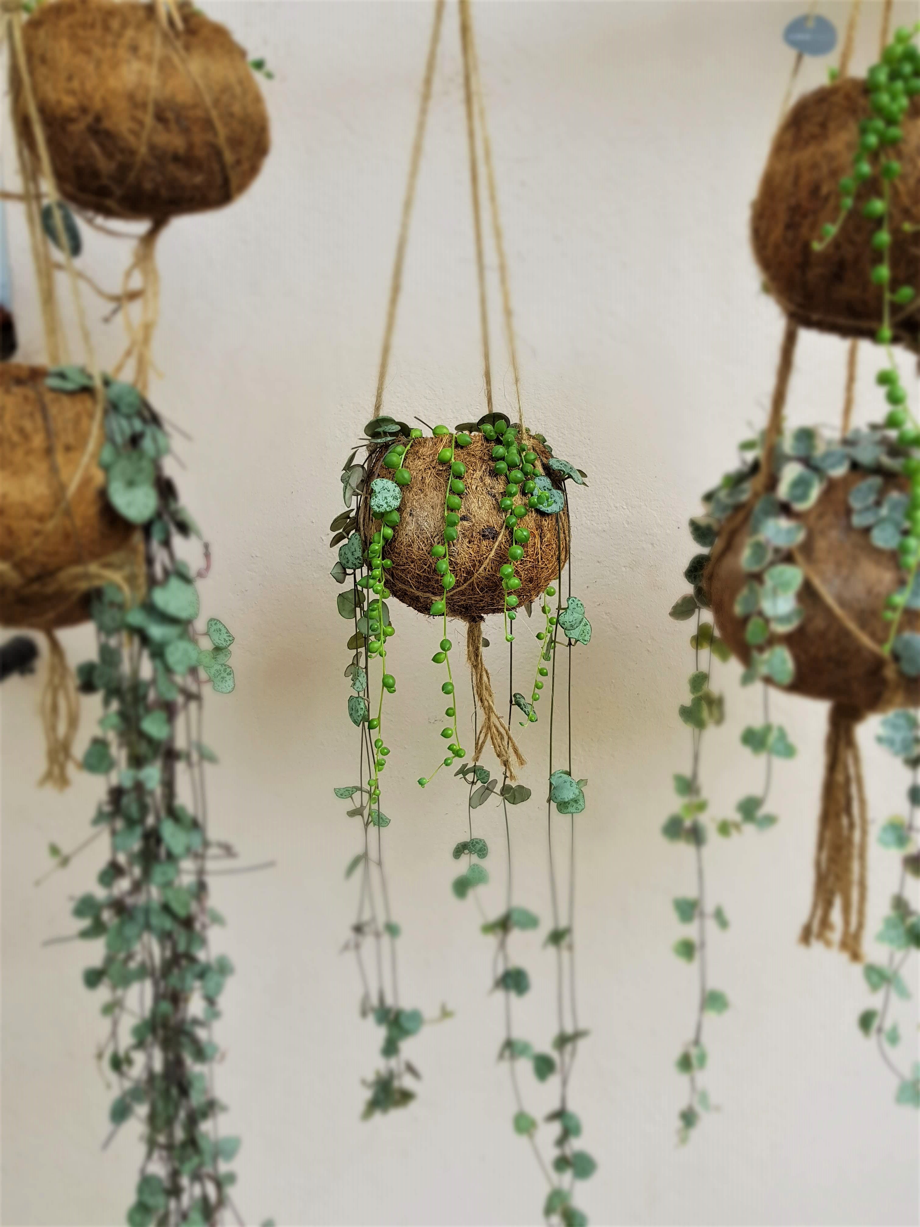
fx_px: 921
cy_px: 614
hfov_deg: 53.1
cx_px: 460
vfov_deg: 67.3
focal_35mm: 26
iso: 40
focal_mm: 4.2
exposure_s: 1/100
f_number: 1.7
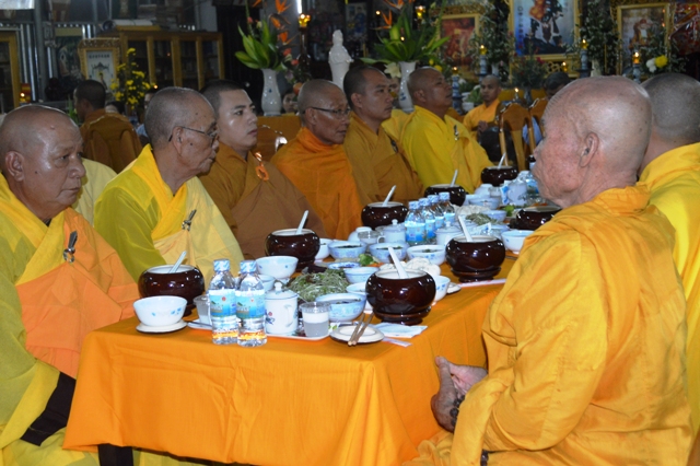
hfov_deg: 38.9
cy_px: 233
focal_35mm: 51
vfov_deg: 26.5
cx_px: 350
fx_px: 991
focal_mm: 34
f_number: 5
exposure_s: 1/60
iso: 1400
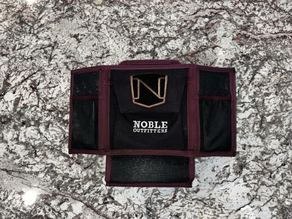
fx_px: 219
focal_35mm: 26
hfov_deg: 67.3
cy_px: 110
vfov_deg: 53.1
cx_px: 146
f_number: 1.6
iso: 40
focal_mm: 5.1
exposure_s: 1/33
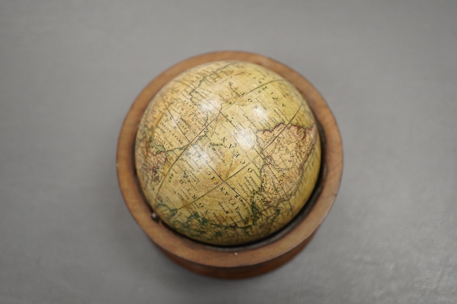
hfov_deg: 43.6
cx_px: 228
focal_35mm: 45
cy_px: 152
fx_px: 571
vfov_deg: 29.9
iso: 2500
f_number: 3.5
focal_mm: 30
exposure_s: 1/500
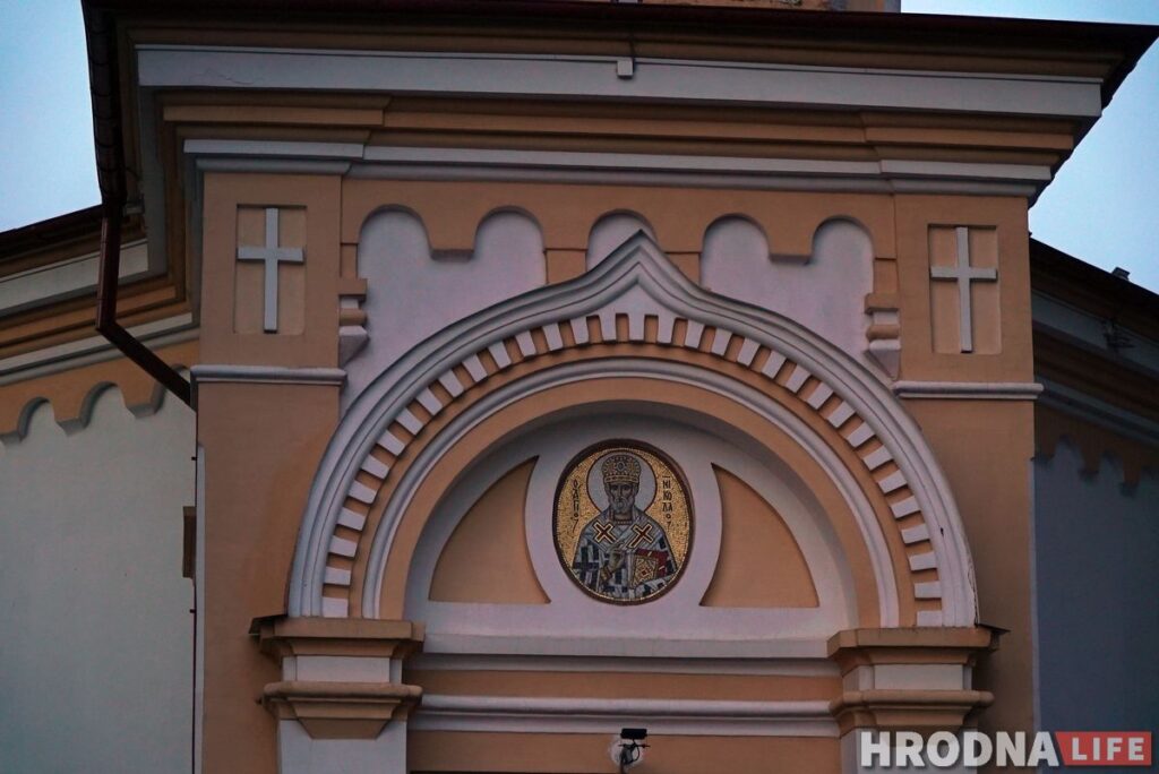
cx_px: 580
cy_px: 387
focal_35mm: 96
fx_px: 3092
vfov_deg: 14.3
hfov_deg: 21.2
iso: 500
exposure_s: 1/50
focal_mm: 64
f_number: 4
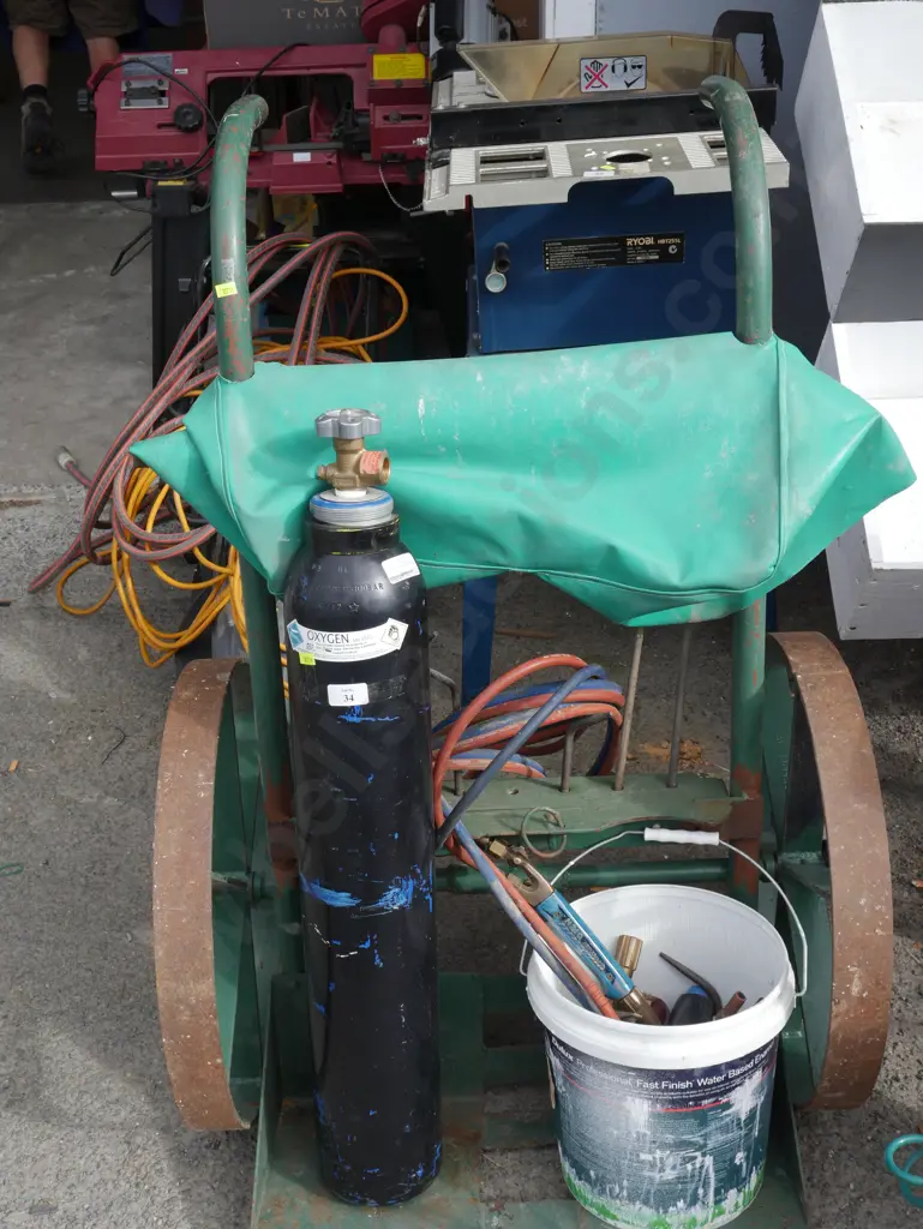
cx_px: 462
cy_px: 614
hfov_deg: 36.0
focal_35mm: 40
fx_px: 1421
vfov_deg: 46.8
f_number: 8
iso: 200
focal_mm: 20
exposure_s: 1/250
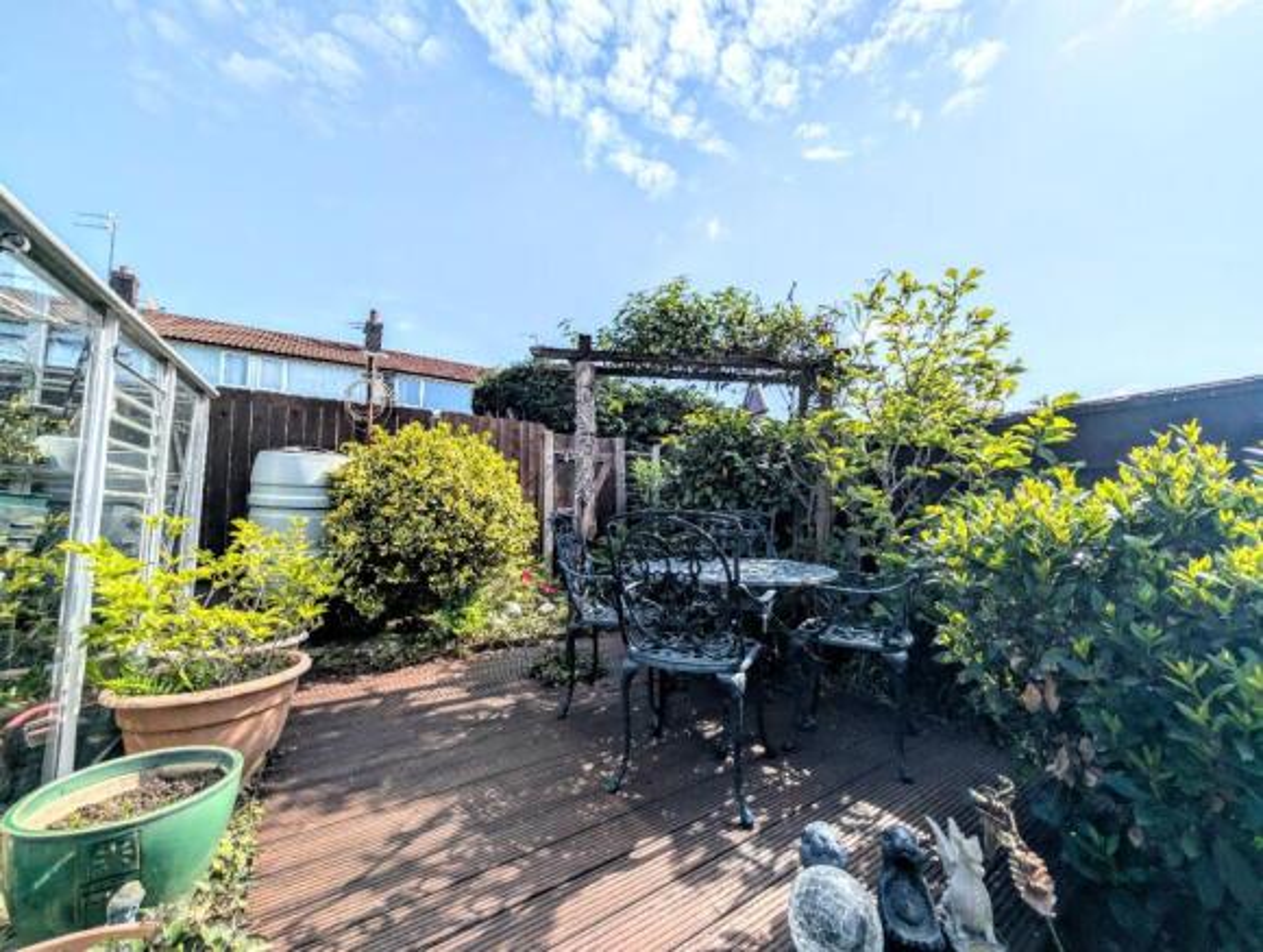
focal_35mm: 12
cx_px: 632
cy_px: 476
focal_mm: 2.02
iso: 52
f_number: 1.7
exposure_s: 1/5780
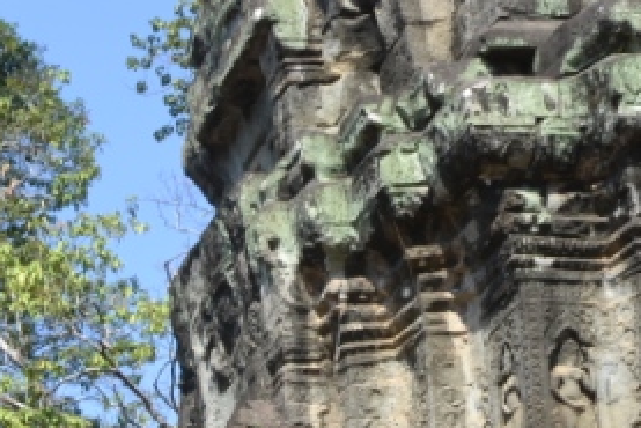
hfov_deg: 17.3
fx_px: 1977
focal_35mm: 111
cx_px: -197
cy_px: 767
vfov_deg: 11.5
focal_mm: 20
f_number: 6.3
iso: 100
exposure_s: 1/160
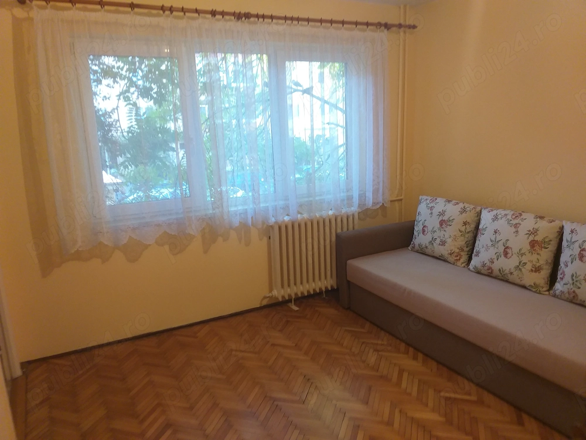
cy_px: 220
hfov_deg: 67.3
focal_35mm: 26
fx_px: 440
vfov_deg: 53.1
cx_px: 293
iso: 100
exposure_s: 1/50
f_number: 1.7
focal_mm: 3.93
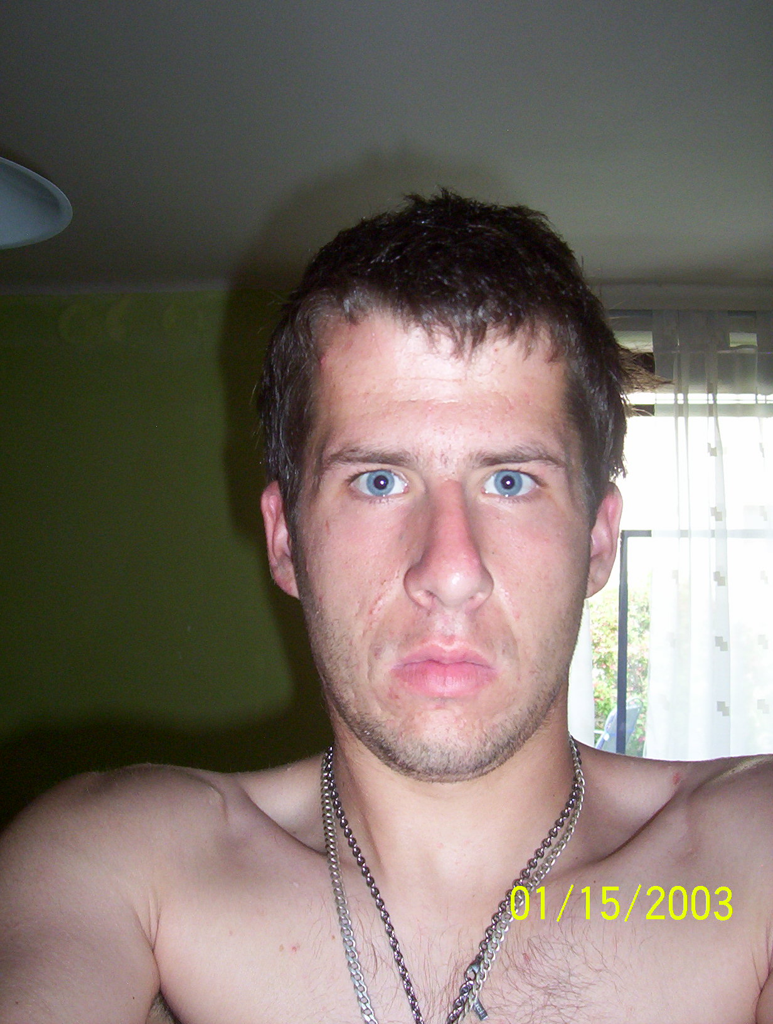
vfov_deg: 43.8
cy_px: 512
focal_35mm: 43
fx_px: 1275
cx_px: 386
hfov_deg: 33.7
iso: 140
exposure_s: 1/60
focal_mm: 5.77
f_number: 2.73
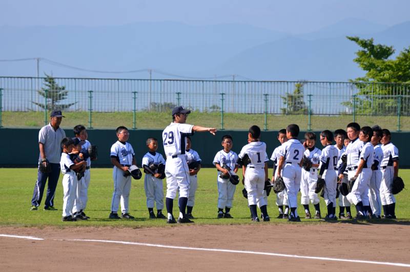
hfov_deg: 8.1
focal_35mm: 255
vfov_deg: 5.4
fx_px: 2898
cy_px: 136
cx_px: 205
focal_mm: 170
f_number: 5.6
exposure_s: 1/1600
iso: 400
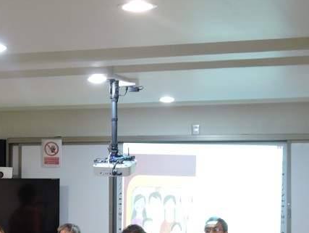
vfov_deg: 12.7
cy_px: 143
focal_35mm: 117
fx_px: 1045
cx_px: 11
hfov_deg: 16.5
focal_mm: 9
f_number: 4
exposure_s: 1/13
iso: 400
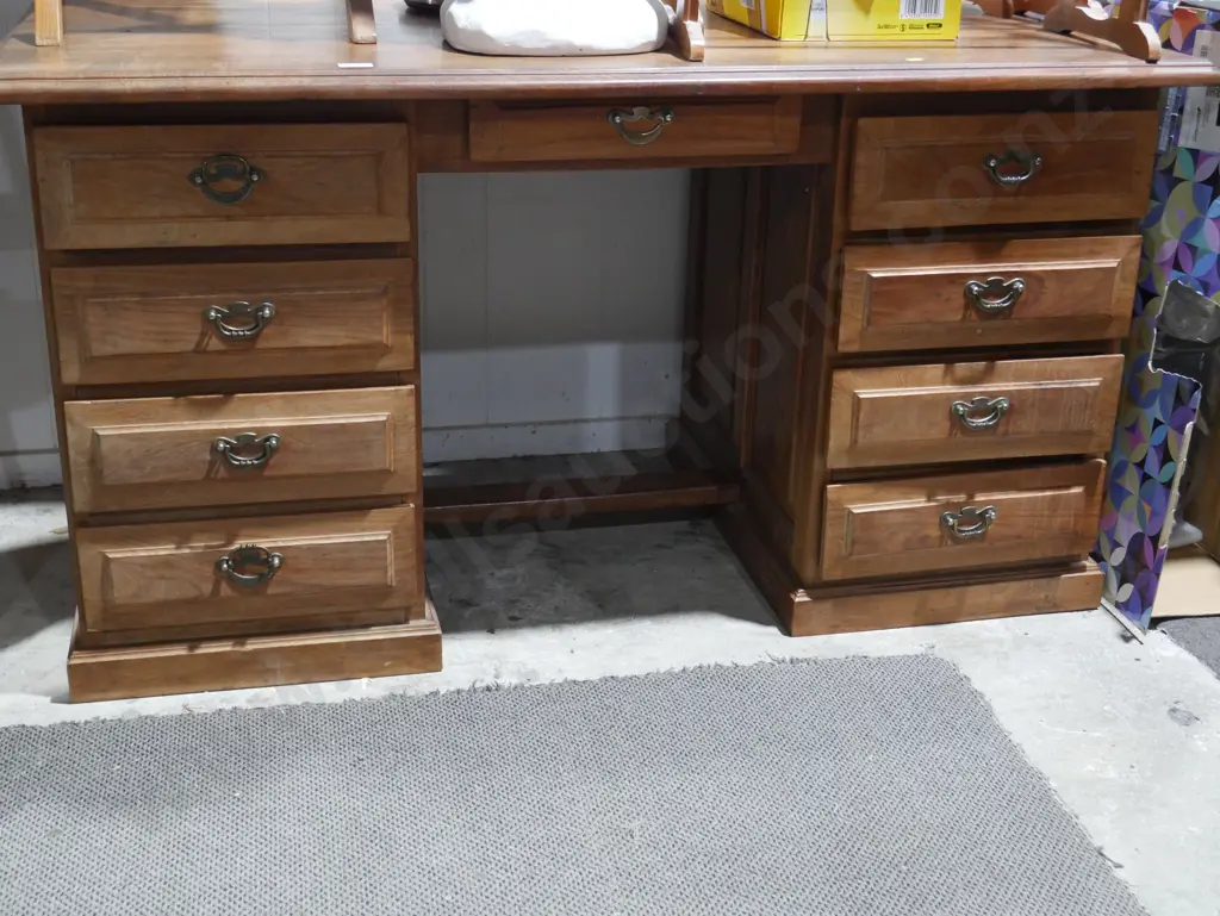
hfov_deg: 41.2
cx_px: 610
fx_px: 1622
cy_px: 458
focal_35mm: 46
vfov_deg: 31.5
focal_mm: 23
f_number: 5.6
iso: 2000
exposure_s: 1/60
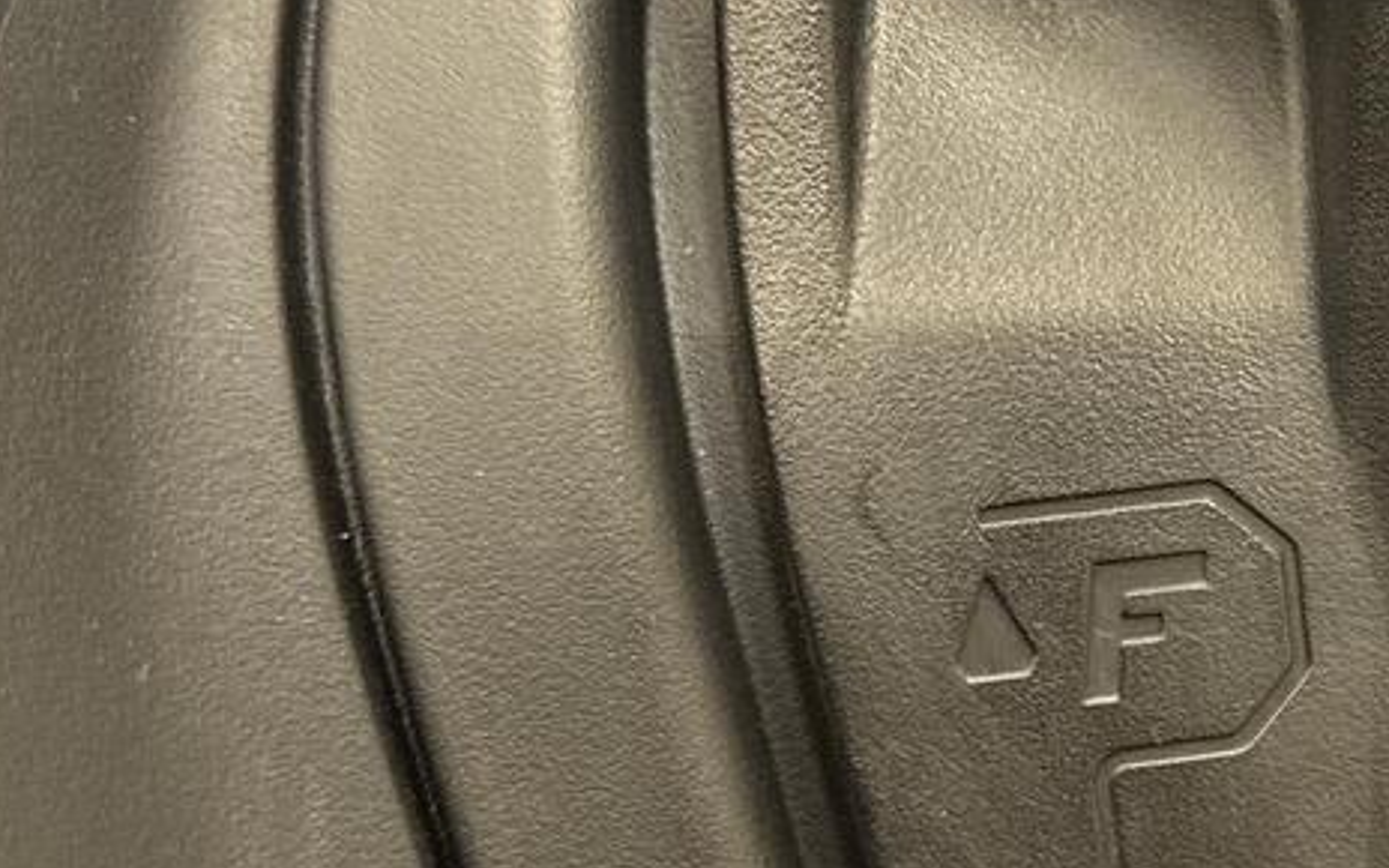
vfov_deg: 16.5
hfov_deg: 25.2
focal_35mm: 79
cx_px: 1302
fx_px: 2991
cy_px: 485
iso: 160
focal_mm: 6.76
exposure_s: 1/50
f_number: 1.78
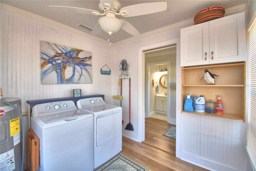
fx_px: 107
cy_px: 86
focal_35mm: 15
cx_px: 128
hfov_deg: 100.4
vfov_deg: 77.3
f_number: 4.5
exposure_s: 1/125
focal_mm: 10
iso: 400
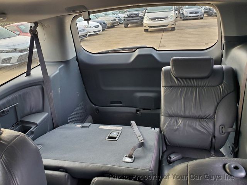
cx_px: 124
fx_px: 186
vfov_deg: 53.1
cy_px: 92
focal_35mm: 26
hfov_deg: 67.3
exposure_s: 1/28
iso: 200
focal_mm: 4.3
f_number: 2.4
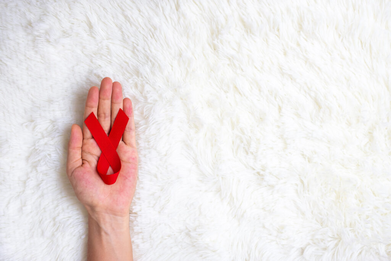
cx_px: 196
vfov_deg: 25.5
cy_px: 130
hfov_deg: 37.5
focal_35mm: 53
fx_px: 576
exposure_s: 1/90
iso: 200
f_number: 4
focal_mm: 35
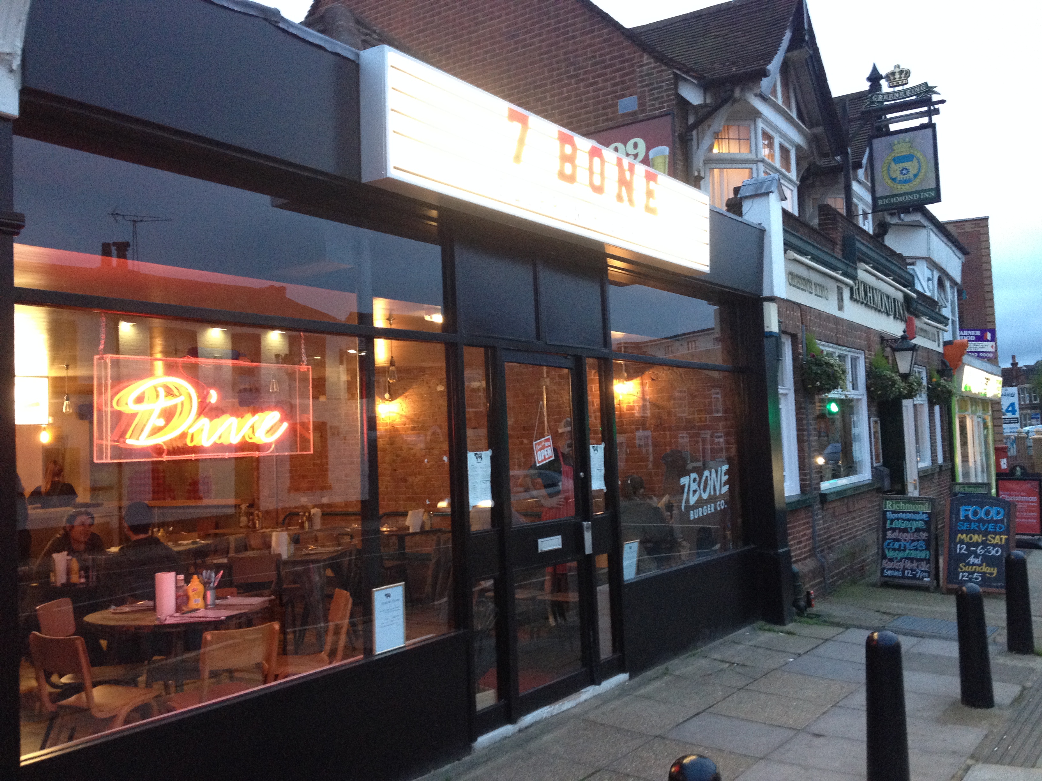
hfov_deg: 52.6
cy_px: 390
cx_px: 521
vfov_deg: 40.7
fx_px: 1054
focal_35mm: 35
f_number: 2.4
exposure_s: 1/20
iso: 250
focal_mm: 4.28
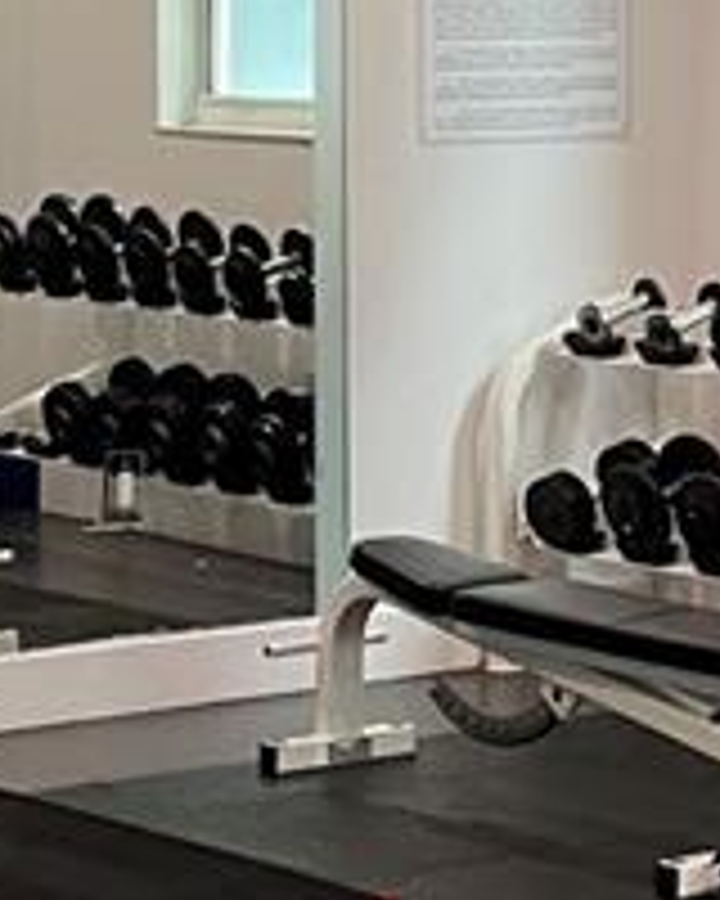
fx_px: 4049
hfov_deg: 10.1
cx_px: 122
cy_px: 14
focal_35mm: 152
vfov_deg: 12.5
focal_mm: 4.2
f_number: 1.6
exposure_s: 1/60
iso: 100
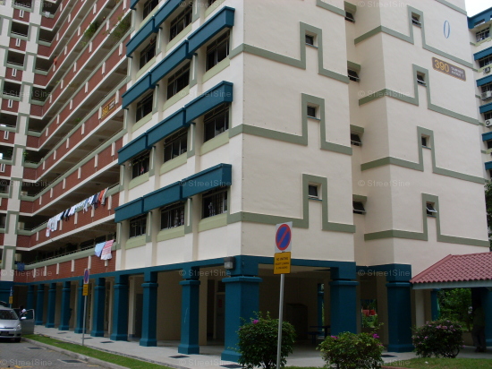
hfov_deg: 49.0
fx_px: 540
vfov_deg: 37.7
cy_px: 184
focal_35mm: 38
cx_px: 246
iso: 80
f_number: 8.4
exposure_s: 1/125
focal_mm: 6.3
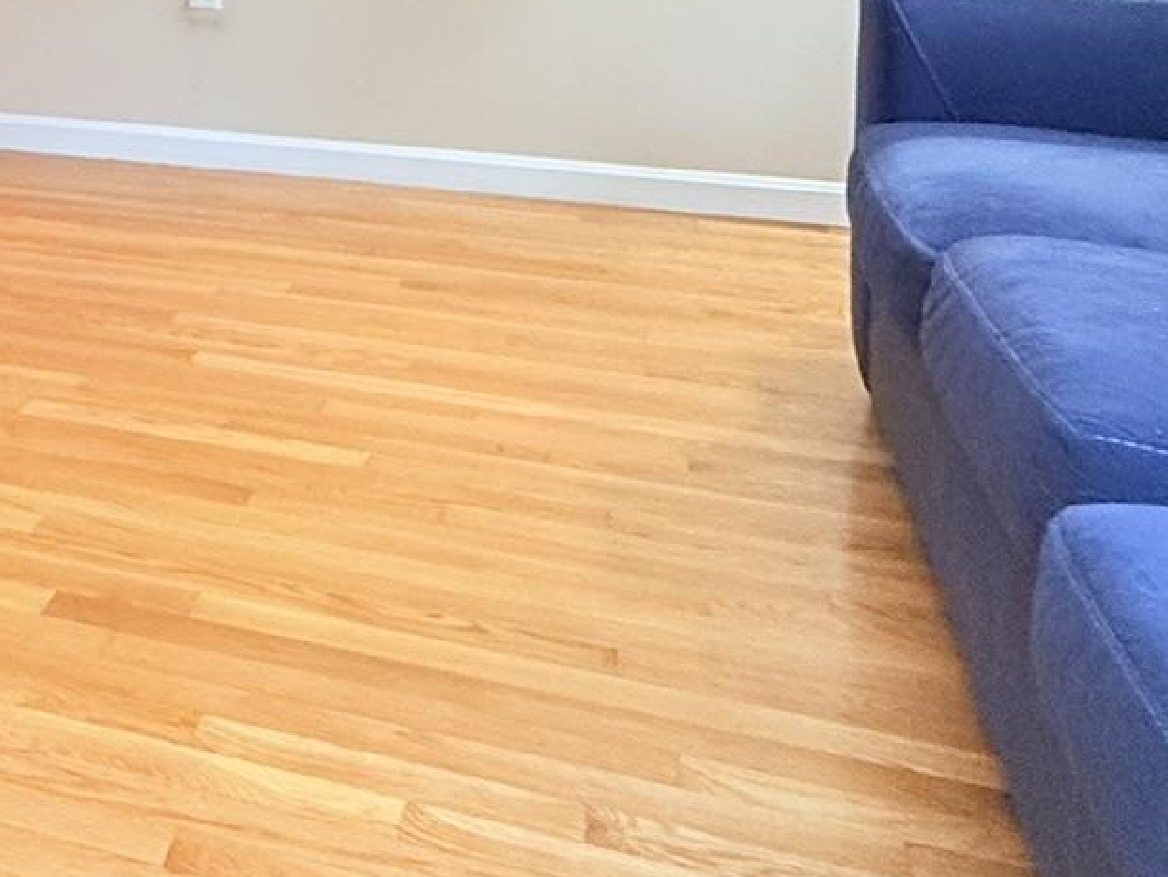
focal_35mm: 47
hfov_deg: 36.3
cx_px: -6
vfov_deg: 27.2
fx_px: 1586
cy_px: -176
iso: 500
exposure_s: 1/60
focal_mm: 2.22
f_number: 2.2
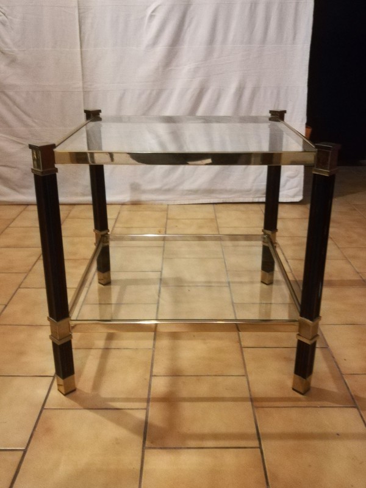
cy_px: 244
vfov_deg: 67.3
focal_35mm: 26
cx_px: 183
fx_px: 367
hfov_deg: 53.1
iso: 1250
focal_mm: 3.83
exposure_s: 1/14.3
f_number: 2.2
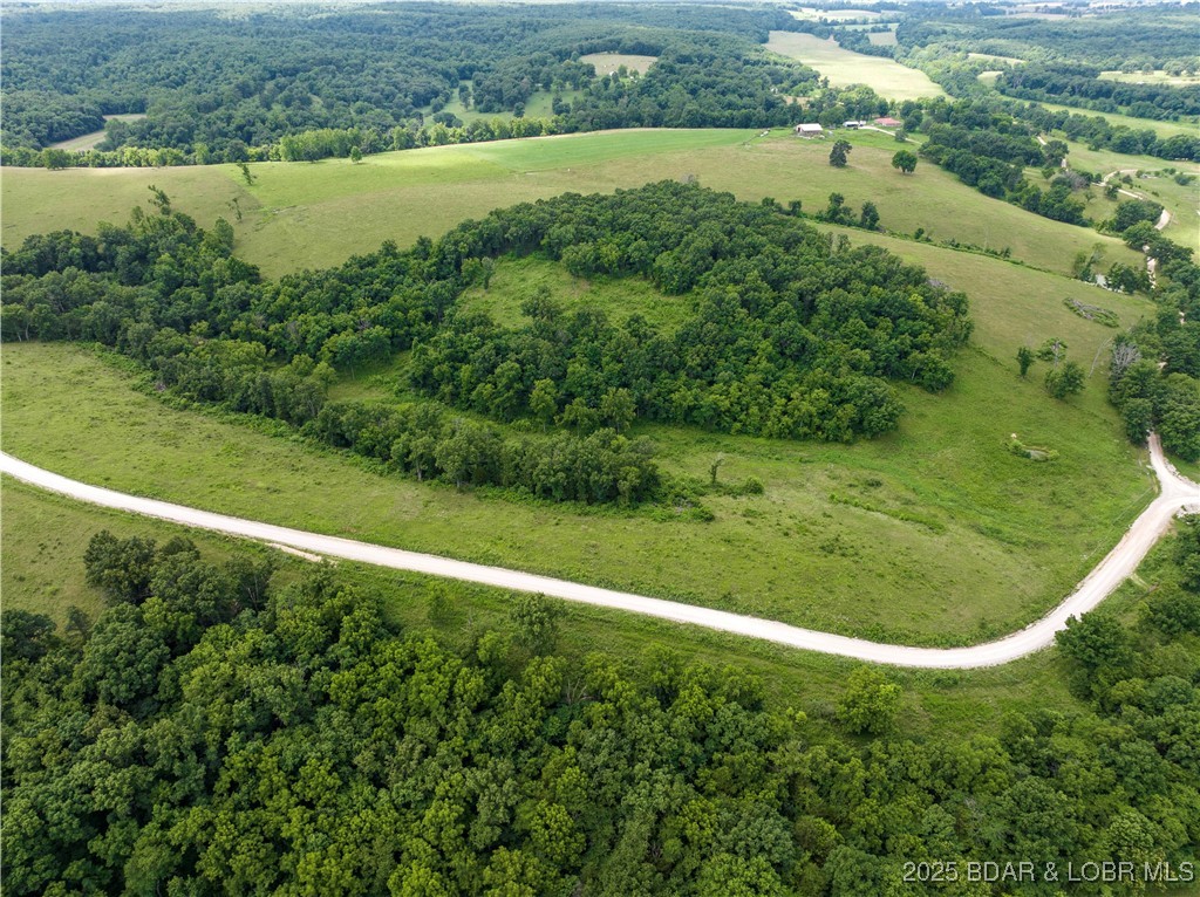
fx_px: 831
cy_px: 448
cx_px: 600
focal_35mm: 24
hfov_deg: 71.6
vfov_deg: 56.7
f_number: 2.8
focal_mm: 12.29
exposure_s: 1/500
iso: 100
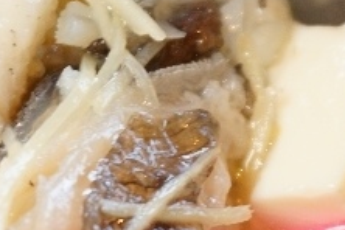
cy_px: 141
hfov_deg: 11.6
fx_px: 1661
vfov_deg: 7.9
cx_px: -67
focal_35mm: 173
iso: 250
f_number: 4.5
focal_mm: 25
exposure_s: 1/60
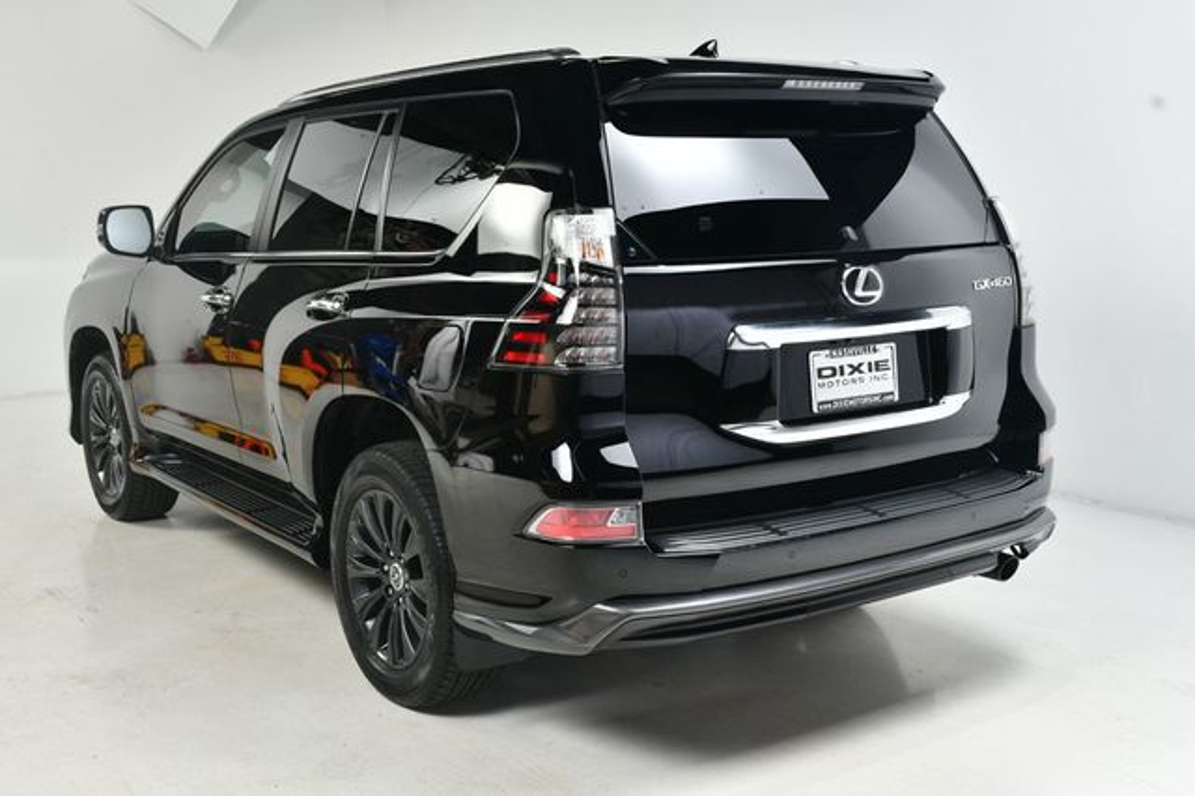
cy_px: 398
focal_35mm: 40
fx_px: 1327
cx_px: 598
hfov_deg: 48.5
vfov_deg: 33.4
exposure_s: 1/160
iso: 100
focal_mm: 27
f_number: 10
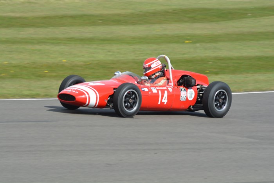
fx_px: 2398
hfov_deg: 6.5
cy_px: 92
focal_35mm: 315
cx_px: 137
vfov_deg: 4.4
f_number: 11
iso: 400
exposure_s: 1/500
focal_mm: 210
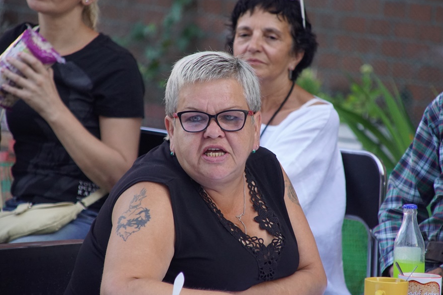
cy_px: 147
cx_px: 237
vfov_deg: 4.0
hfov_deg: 5.9
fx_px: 4270
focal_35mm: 347
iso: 1000
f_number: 6.3
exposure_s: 1/320
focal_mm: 200
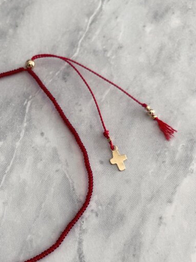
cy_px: 159
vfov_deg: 42.7
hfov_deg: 31.8
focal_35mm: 44
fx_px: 332
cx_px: 32
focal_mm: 4.25
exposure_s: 1/121
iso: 64
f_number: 1.8
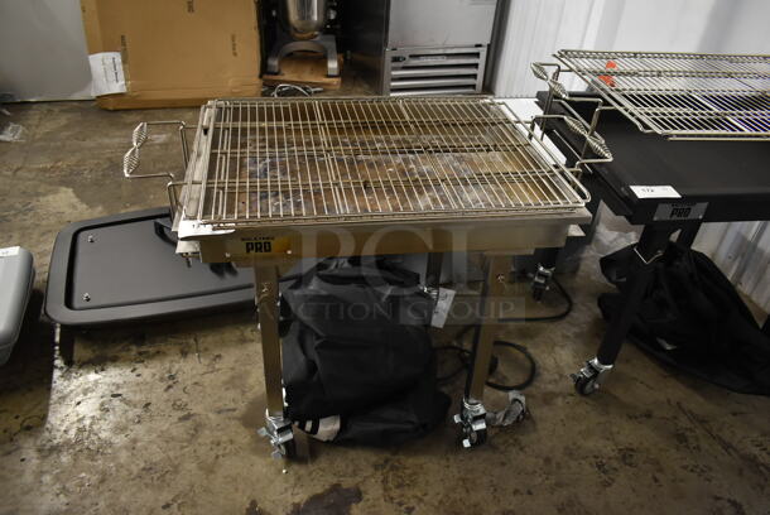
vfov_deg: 48.0
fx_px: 578
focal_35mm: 27
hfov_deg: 67.3
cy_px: 258
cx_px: 385
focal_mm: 18
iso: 1400
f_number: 3.5
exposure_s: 1/30
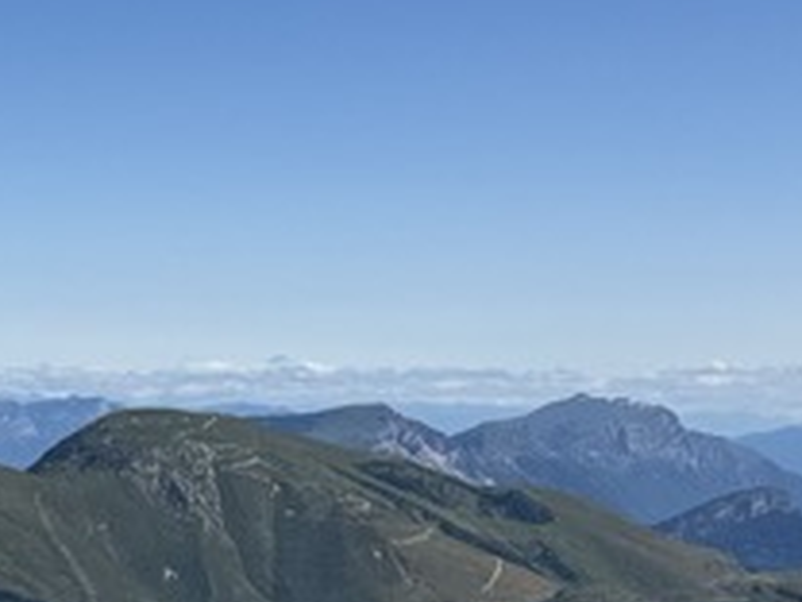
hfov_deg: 14.4
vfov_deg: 12.3
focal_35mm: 118
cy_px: 664
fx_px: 2734
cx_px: -706
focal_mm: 6.76
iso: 80
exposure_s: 1/6410
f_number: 1.78
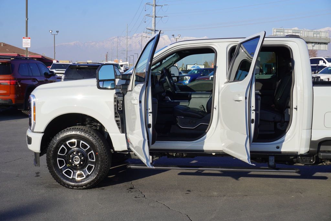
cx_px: 166
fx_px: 400
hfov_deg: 44.9
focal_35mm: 44
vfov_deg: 30.9
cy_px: 110
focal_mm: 29
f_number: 10
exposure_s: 1/125
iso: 100
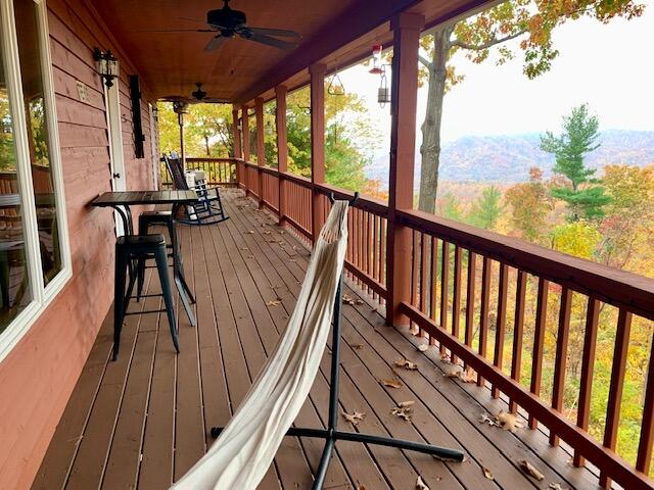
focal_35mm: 26
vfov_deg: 53.1
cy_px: 245
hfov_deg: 67.3
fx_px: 491
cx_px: 327
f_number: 1.8
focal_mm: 4.25
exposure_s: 1/121
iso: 64
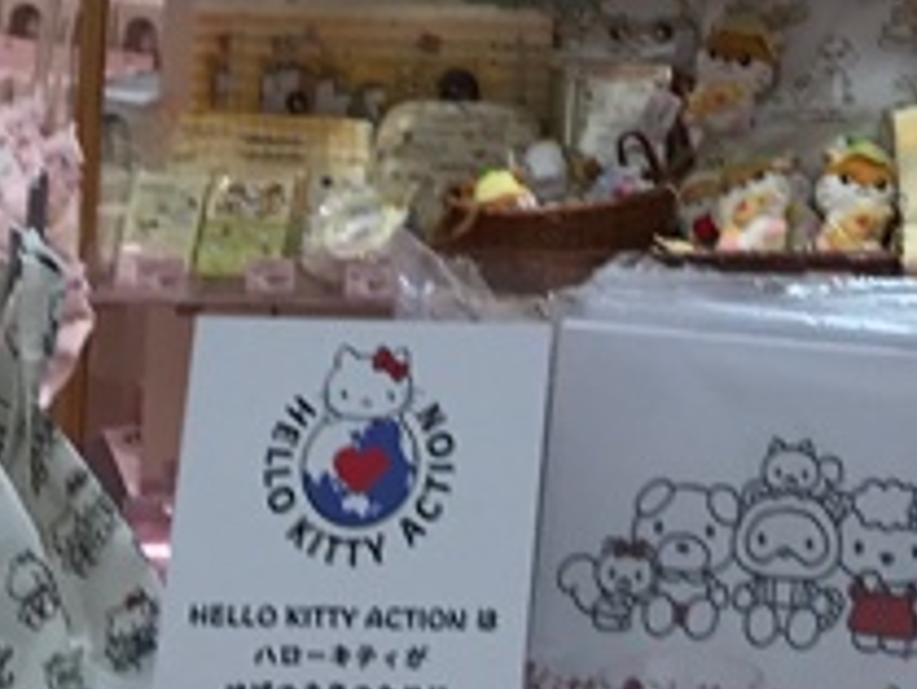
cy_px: -913
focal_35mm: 137
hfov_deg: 13.7
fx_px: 3631
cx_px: 1303
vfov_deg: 9.7
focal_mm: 3.99
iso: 20
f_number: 1.8
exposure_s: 1/122
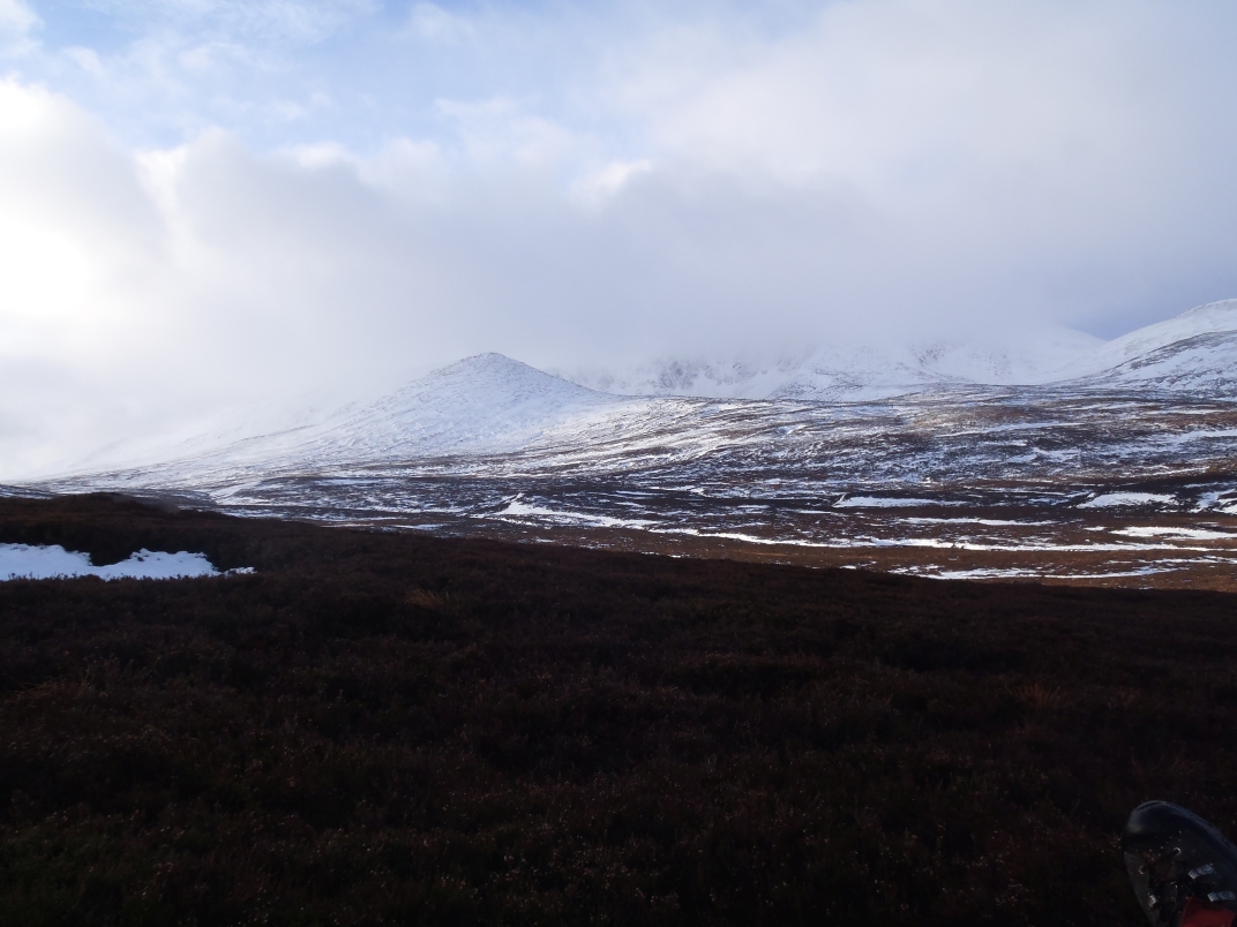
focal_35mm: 28
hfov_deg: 63.4
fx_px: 1001
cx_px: 618
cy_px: 464
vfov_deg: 49.7
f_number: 4.5
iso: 80
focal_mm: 5
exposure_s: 1/250
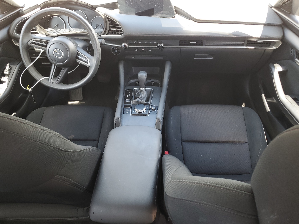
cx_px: 148
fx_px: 233
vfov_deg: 51.4
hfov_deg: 65.3
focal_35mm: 27
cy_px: 113
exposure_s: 1/60.2
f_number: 1.5
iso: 54
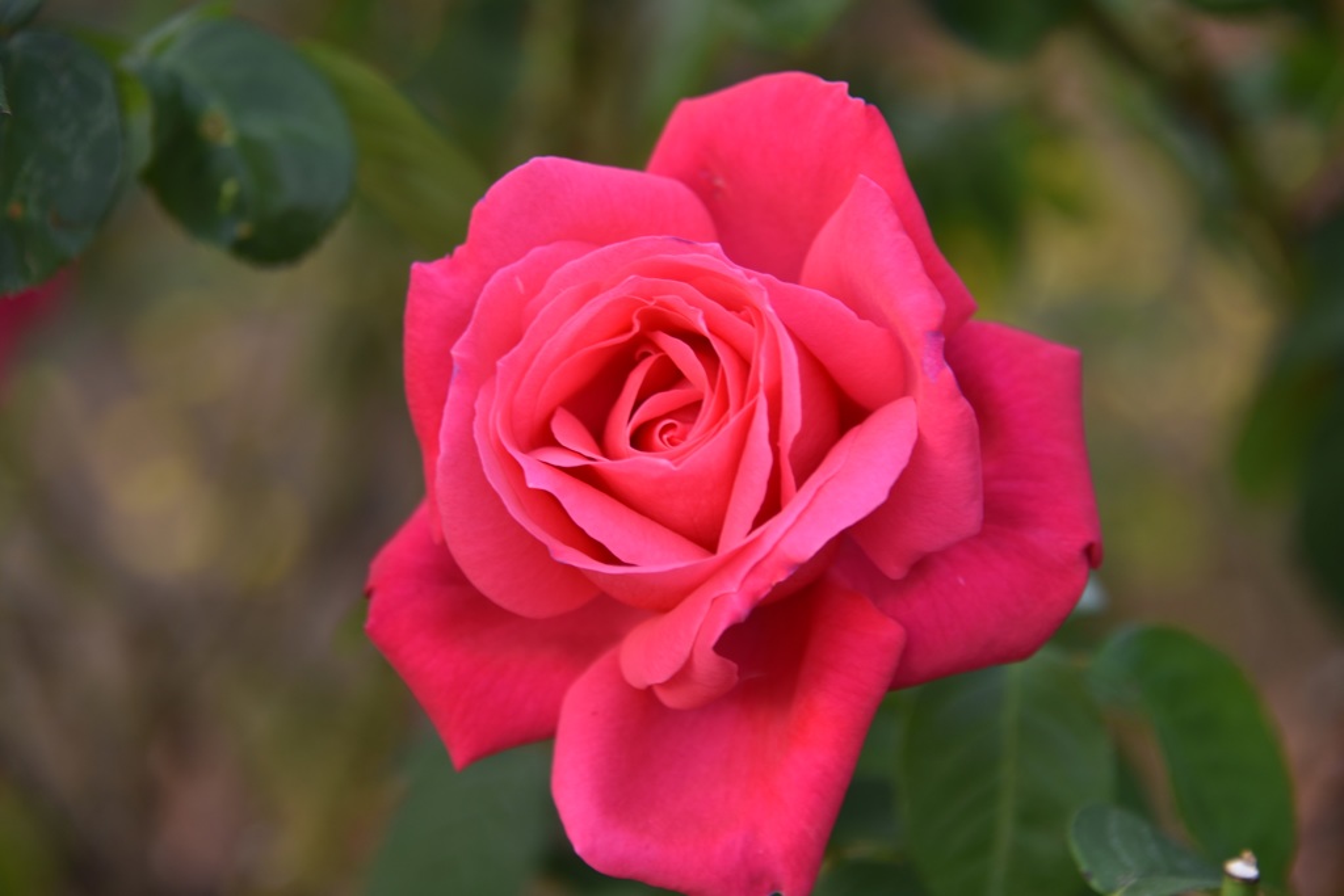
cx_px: 672
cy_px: 448
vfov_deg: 10.2
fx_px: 5040
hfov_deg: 15.2
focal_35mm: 135
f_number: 5.6
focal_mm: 135
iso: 100
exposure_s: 1/25
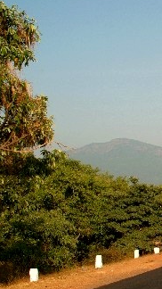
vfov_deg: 30.1
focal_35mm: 70
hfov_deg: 14.3
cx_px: 326
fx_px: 535
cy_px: 168
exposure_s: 1/250
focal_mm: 18
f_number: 8
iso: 160
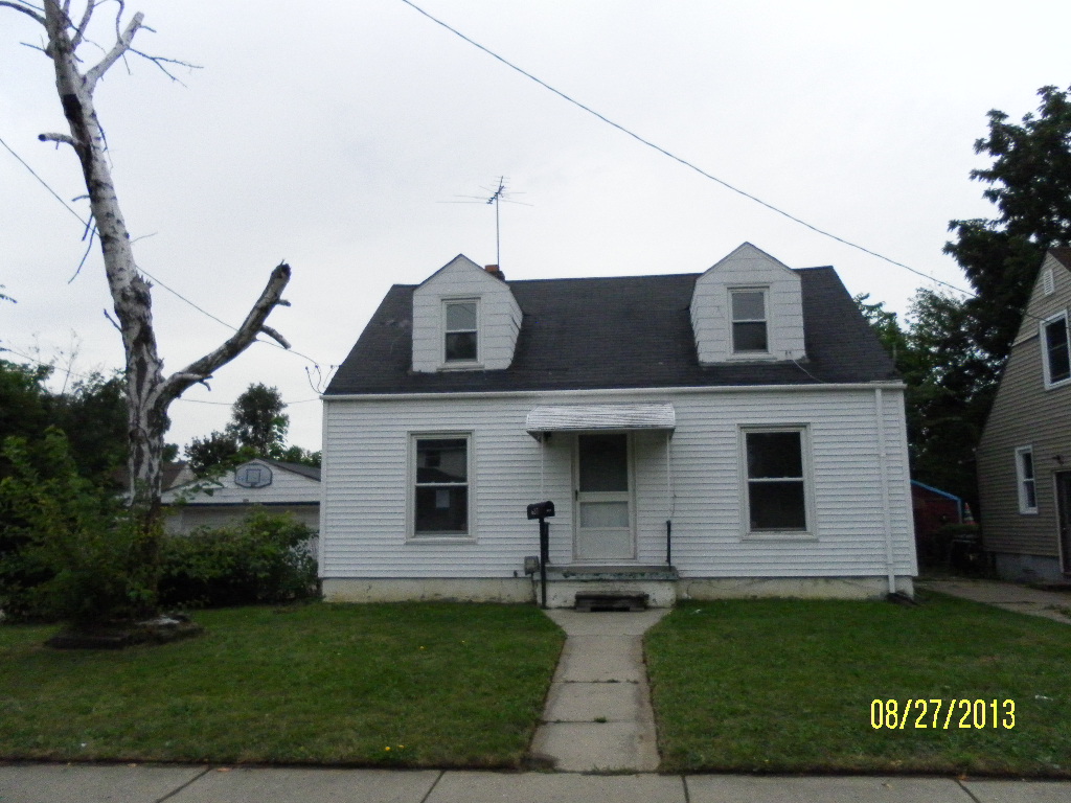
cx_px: 536
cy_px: 402
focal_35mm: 28
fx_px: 866
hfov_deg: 63.4
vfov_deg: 49.7
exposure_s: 1/1000
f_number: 8
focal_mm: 4.9
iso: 400
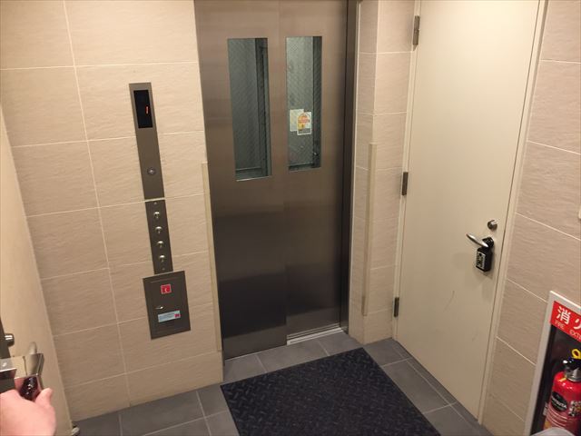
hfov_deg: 61.7
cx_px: 290
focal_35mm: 29
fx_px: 487
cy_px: 218
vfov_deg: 48.2
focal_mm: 4.15
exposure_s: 1/33
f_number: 2.2
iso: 160
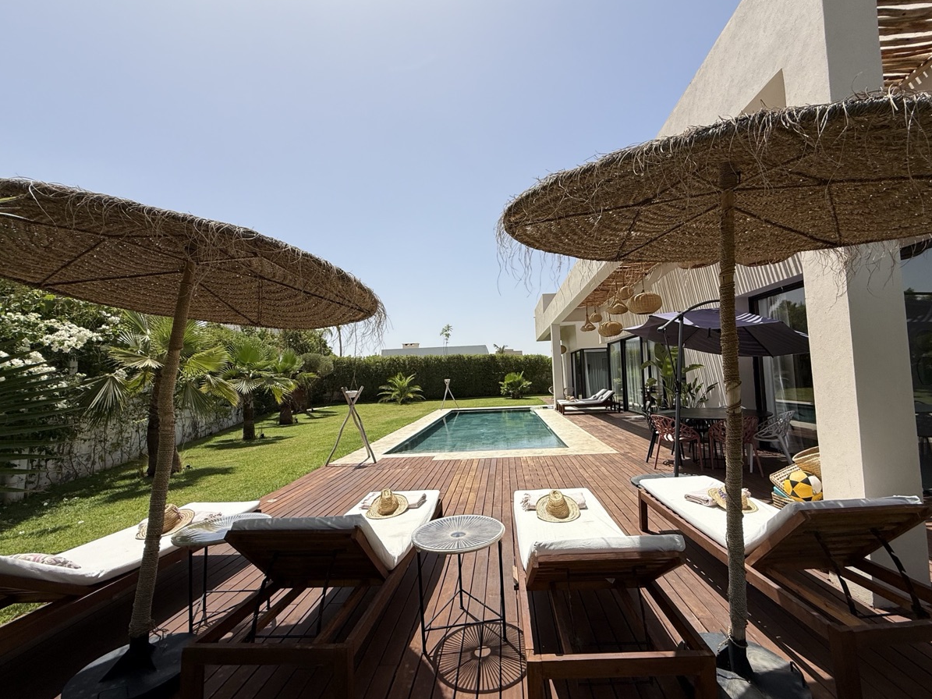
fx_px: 404
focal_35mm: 15
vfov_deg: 81.7
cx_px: 498
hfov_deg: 98.0
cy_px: 353
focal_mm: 2.22
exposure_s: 1/3289
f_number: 2.2
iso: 50
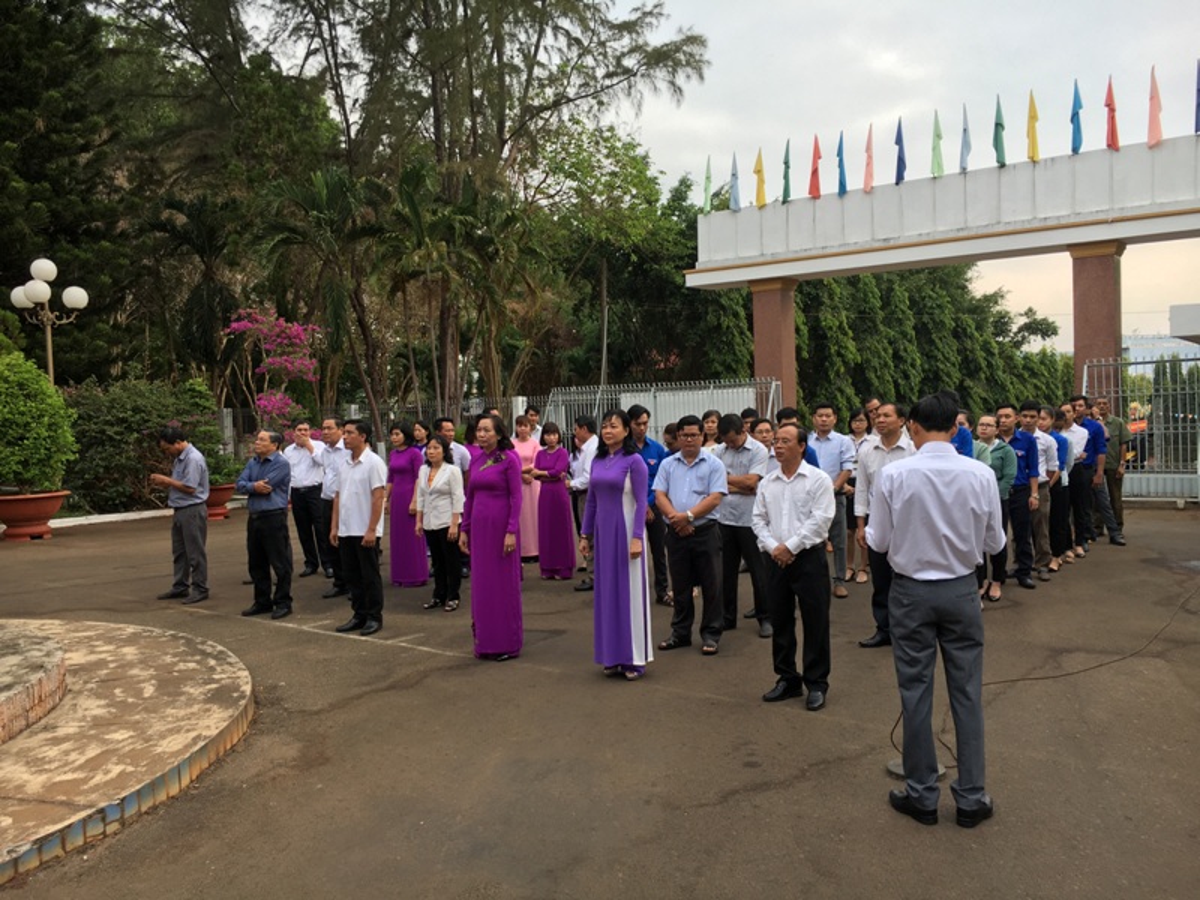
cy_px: 450
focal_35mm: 29
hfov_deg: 61.7
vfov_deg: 48.2
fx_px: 1005
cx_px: 600
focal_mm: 4.15
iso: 25
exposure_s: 1/176
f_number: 2.2
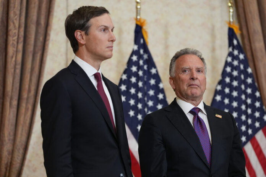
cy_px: 88
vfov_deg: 9.6
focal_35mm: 143
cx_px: 133
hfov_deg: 14.3
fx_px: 1057
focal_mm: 143
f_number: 3.2
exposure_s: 1/500
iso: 3200
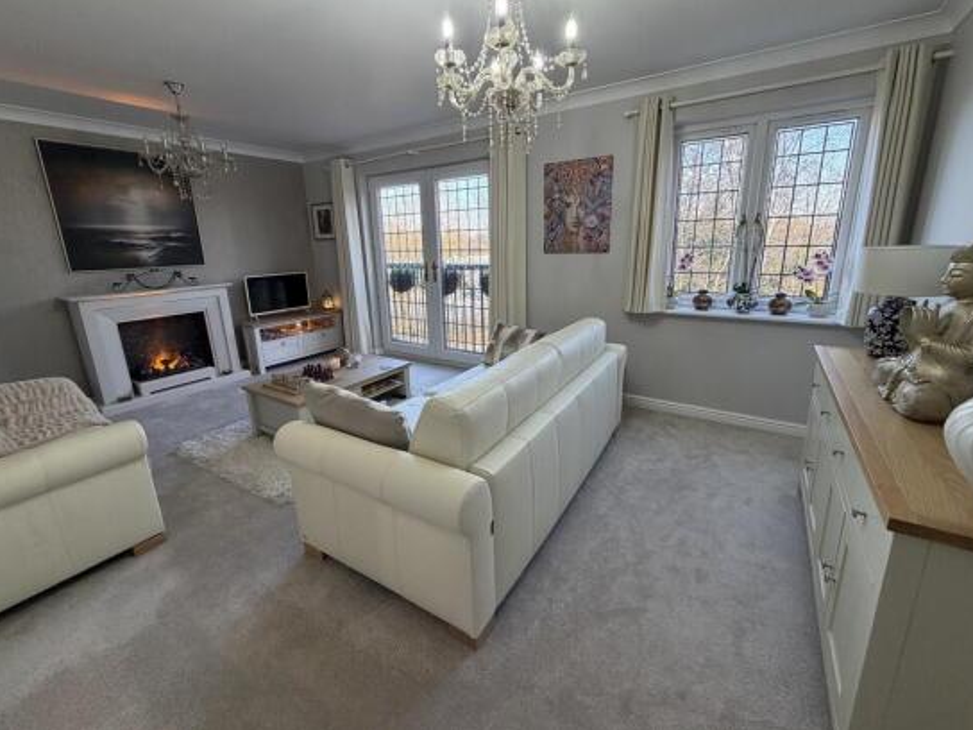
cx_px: 484
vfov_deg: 81.7
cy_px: 344
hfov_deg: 98.2
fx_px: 422
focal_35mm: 15
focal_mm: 2.22
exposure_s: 1/100
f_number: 2.2
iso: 160
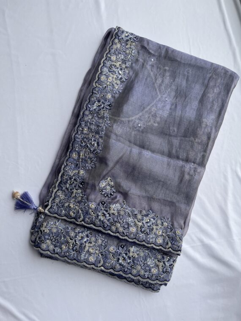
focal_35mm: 26
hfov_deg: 53.1
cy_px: 160
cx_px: 120
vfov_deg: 67.3
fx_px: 241
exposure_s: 1/676
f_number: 1.6
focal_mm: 5.1
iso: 50
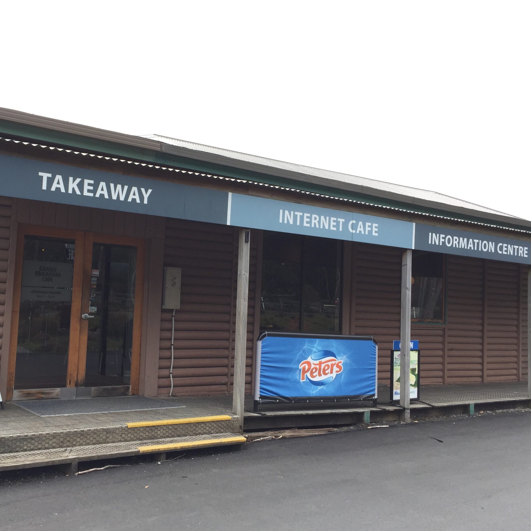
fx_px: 607
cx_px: 206
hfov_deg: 46.9
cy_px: 265
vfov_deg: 47.2
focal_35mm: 35
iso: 32
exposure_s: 1/507
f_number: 2.2
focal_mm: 4.15
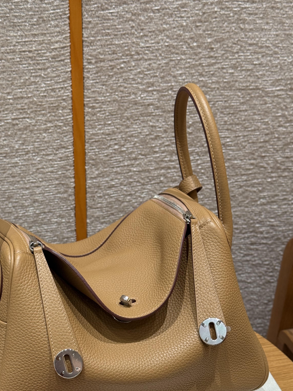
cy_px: 251
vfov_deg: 30.6
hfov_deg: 23.2
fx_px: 711
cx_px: 108
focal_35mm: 63
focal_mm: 6.76
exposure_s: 1/100
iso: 125
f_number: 1.78
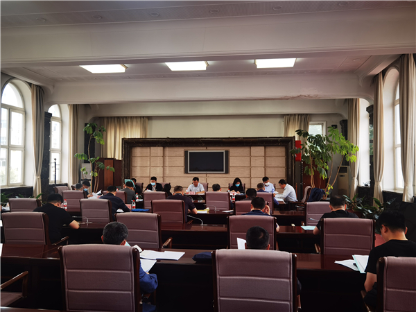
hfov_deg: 58.4
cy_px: 156
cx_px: 208
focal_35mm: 31
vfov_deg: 45.4
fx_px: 373
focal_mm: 6.71
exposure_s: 1/114
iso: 50
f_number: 1.9
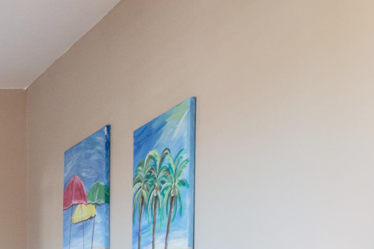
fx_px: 1080
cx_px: -219
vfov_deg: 12.3
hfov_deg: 17.3
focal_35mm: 104
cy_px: 411
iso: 200
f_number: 3.5
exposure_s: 1/20
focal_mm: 18
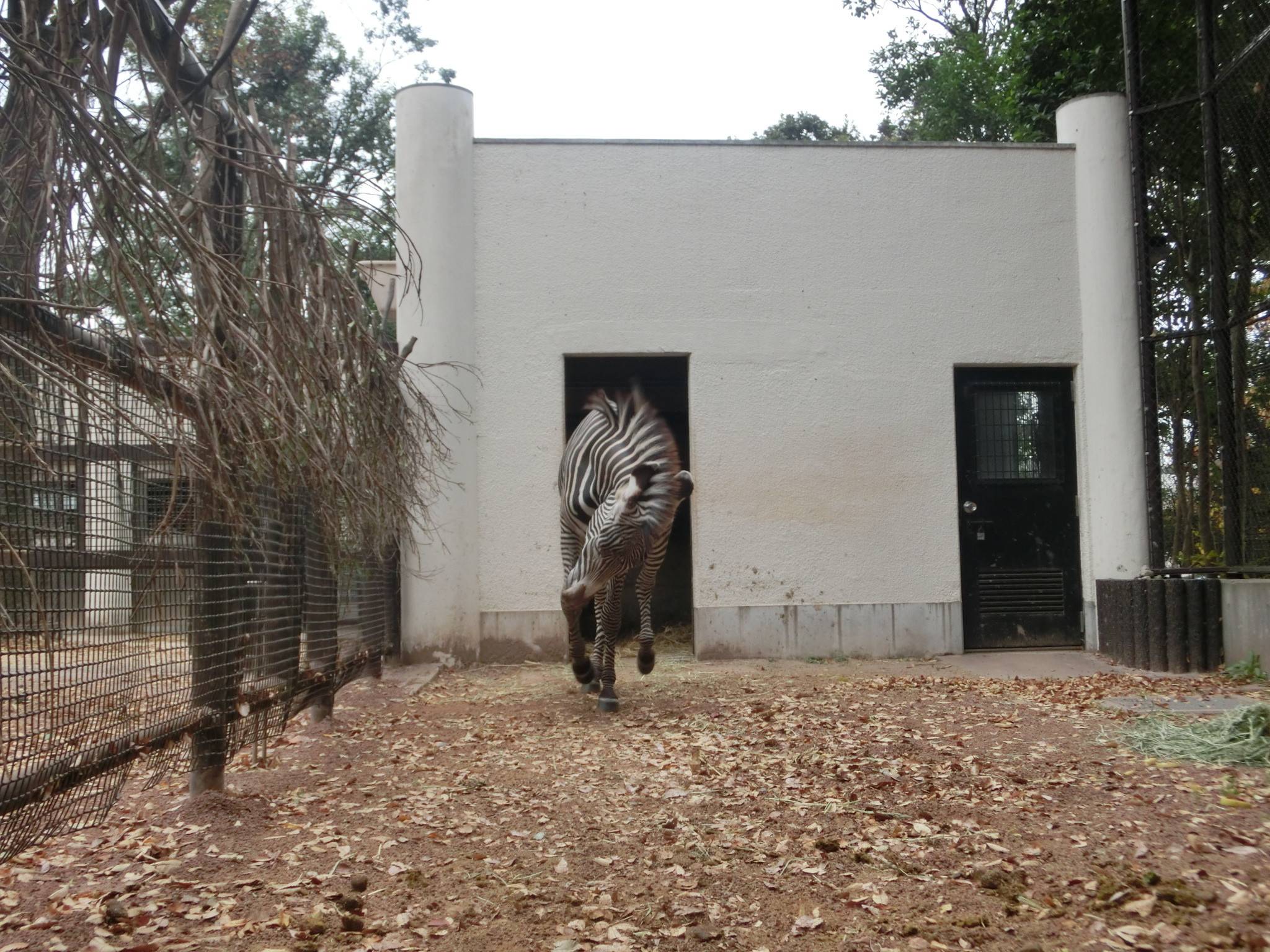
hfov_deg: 46.8
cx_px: 635
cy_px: 476
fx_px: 1468
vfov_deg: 36.0
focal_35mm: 40
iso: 125
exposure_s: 1/125
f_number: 4
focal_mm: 7.2
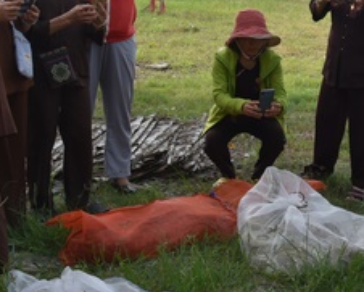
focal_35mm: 81
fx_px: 873
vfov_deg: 18.9
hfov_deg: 22.9
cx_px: 335
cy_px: 105
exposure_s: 1/400
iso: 640
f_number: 10
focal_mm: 30
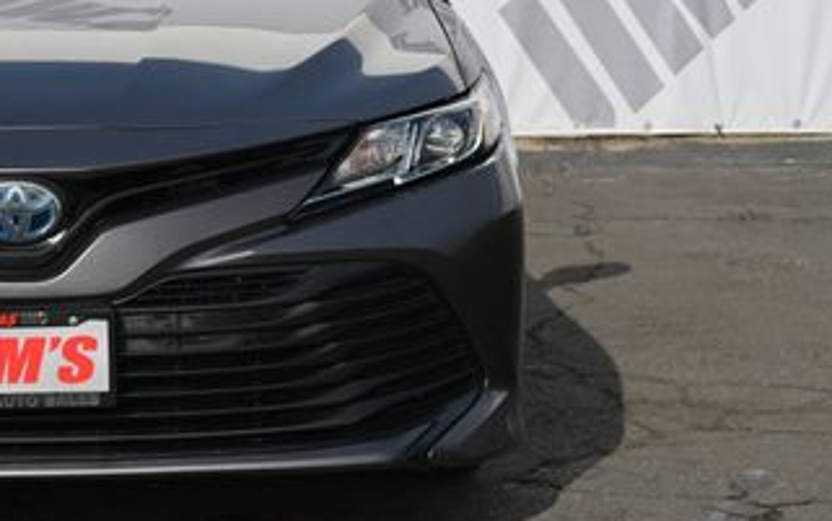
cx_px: 13
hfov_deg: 15.0
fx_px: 3108
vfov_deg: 9.5
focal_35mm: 137
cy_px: 67
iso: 100
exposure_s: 1/320
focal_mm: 45
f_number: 6
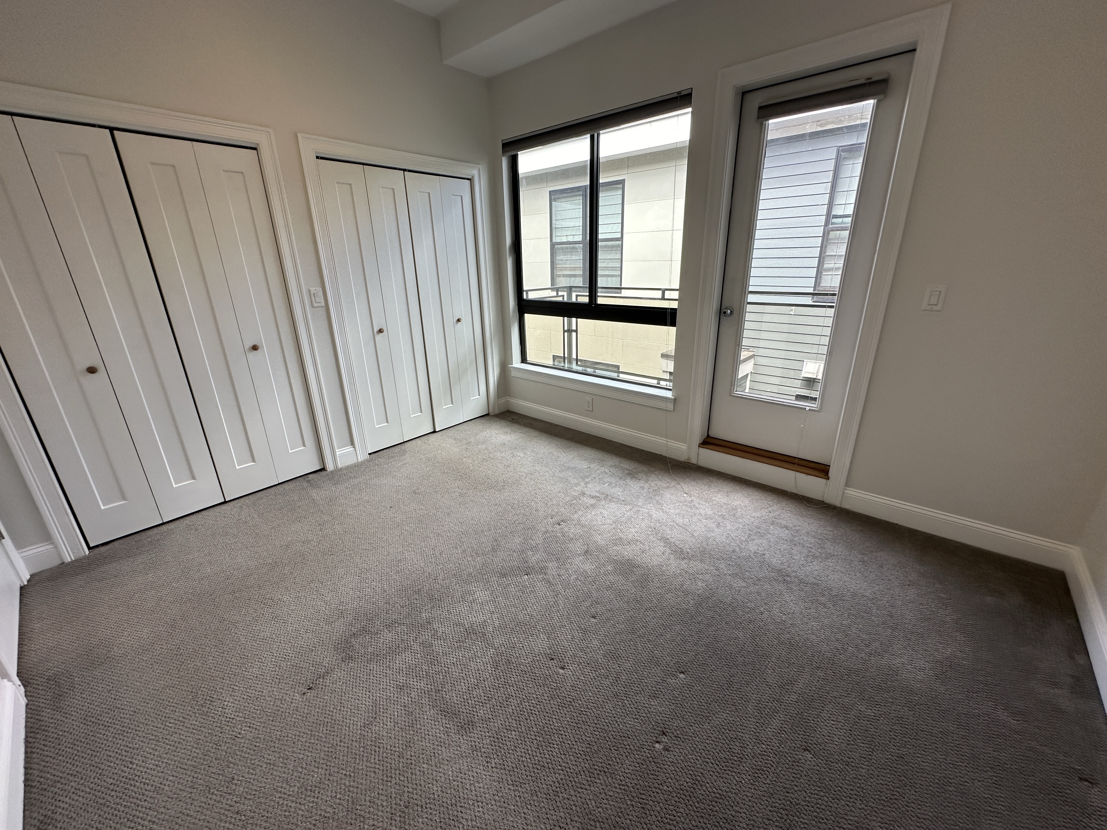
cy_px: 415
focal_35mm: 14
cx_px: 554
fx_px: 448
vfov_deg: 85.7
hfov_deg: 102.1
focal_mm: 2.22
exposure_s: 1/118
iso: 64
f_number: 2.2
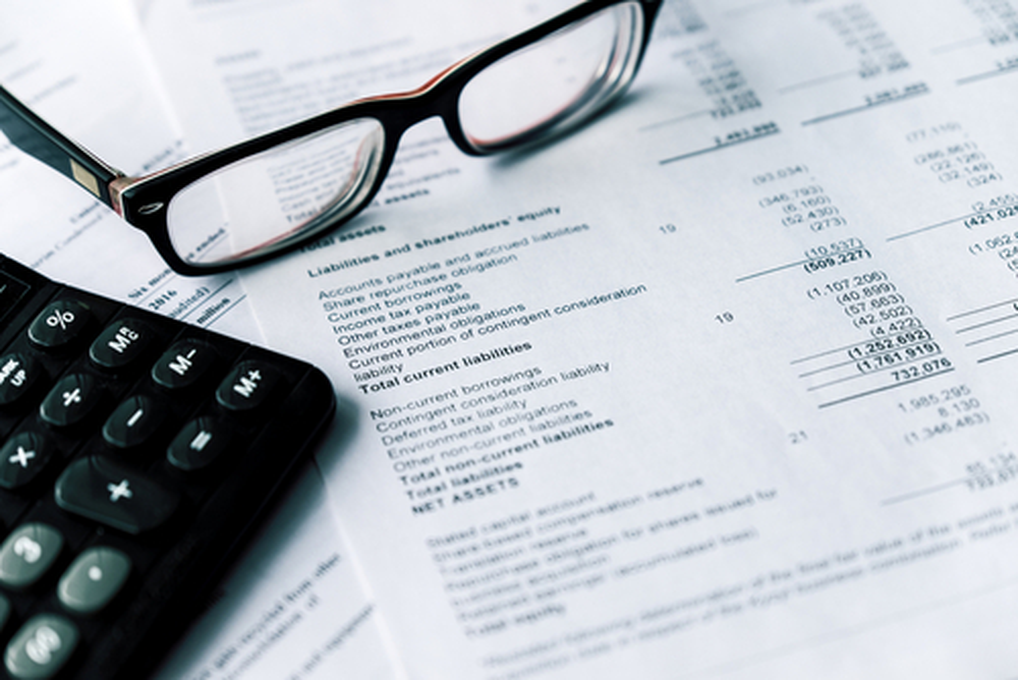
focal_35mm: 83
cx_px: 509
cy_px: 340
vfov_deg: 16.5
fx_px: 2348
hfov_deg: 24.5
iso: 200
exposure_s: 1/480
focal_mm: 55
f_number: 2.8
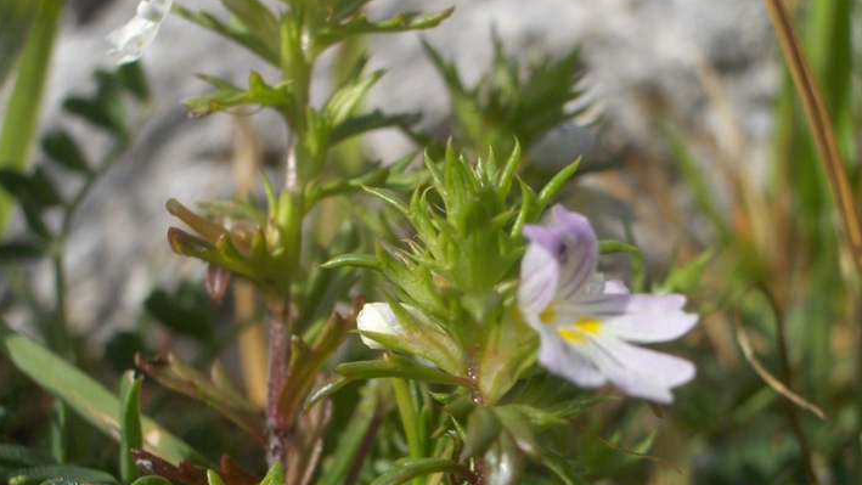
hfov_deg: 31.0
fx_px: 1554
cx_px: 430
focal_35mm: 68
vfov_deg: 17.7
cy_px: 315
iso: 100
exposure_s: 1/568
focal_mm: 10.19
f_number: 5.6
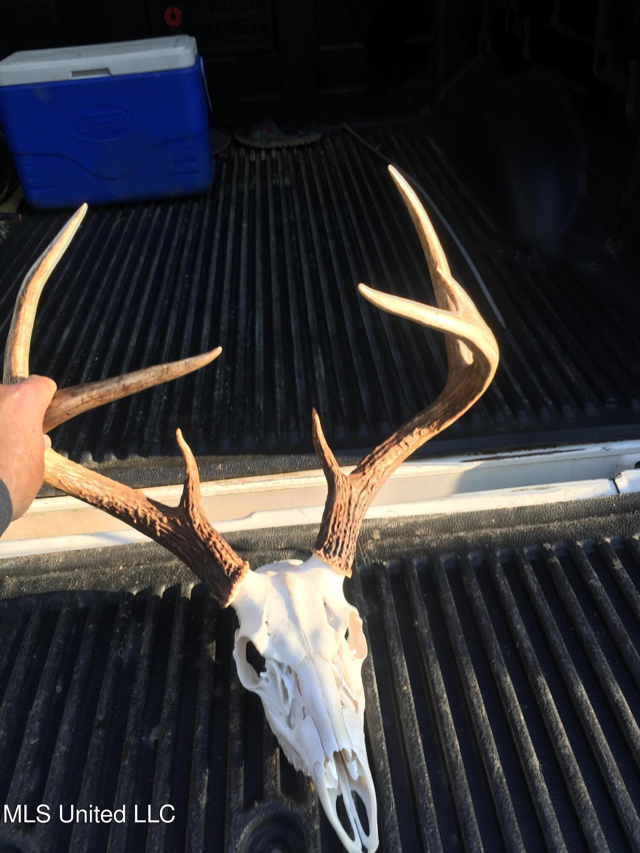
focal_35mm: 29
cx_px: 320
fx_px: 715
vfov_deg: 61.7
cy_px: 426
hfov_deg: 48.2
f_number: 2.2
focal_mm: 4.15
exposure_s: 1/120
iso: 32
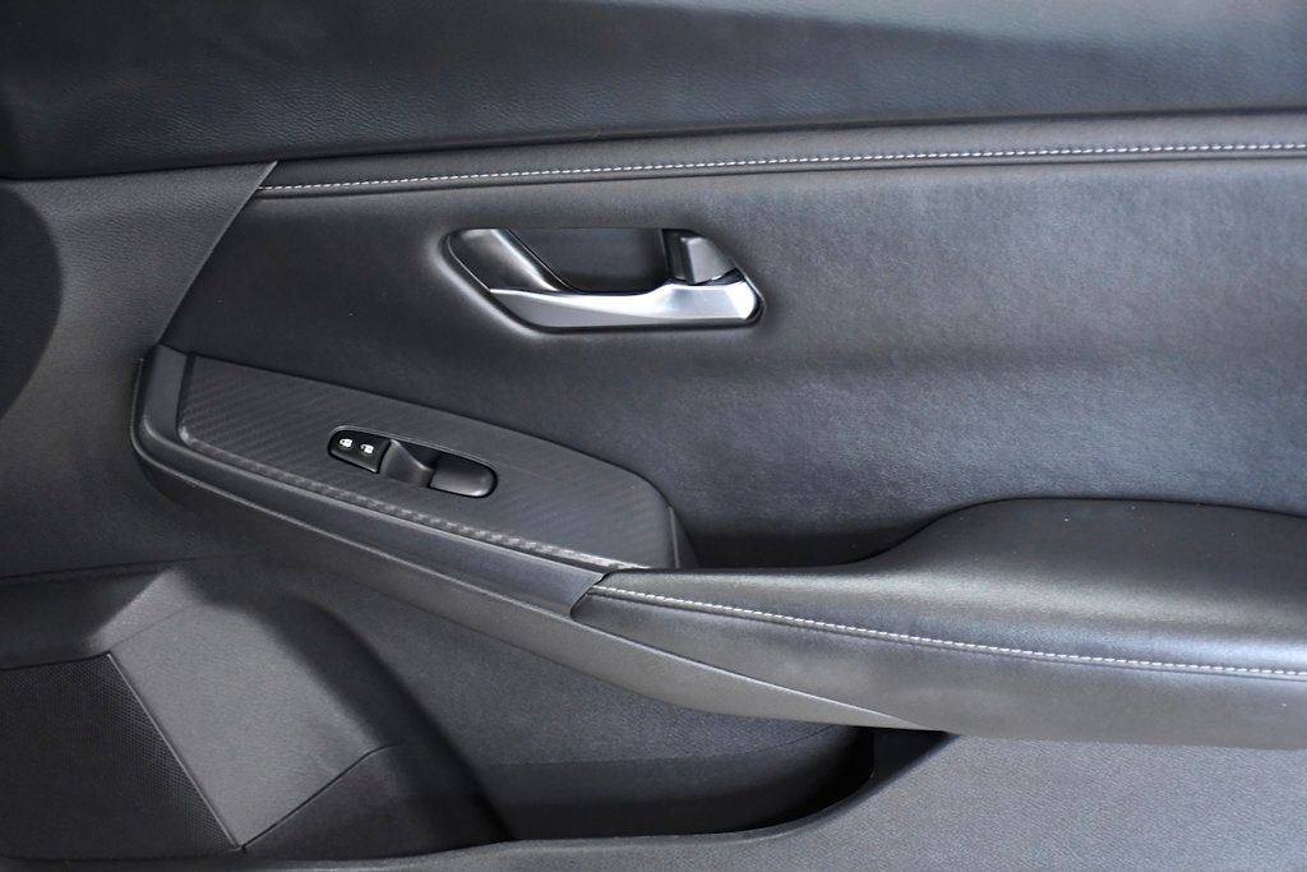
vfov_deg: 18.2
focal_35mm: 75
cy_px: 436
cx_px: 654
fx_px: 2723
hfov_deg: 27.0
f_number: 5
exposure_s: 1/100
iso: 2500
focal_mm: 50
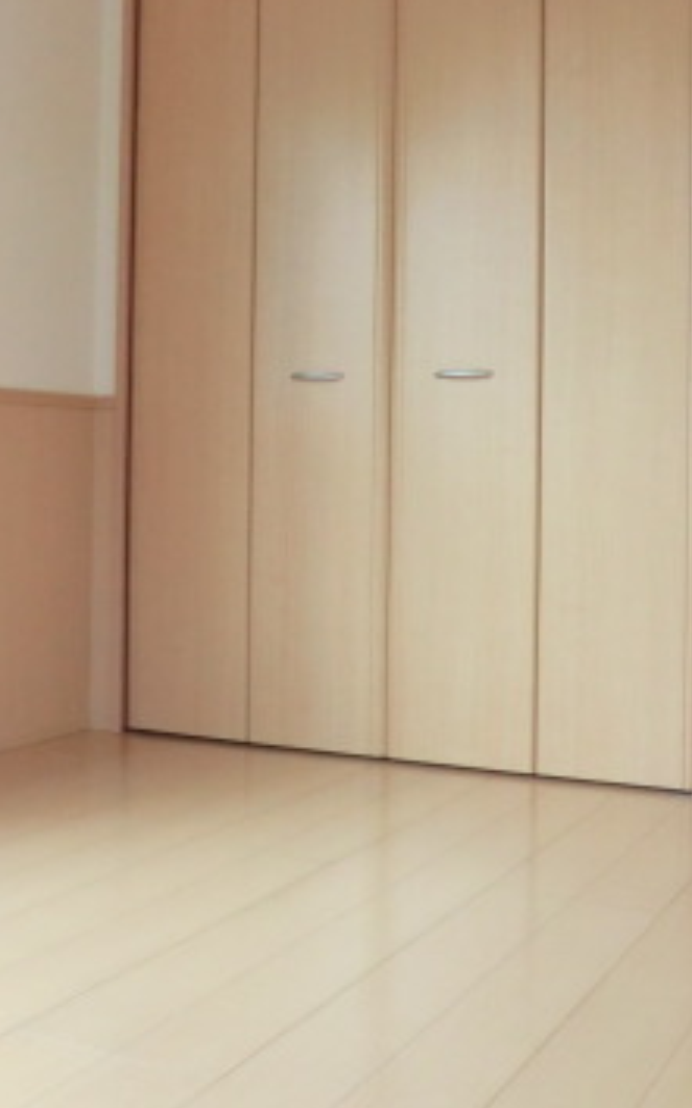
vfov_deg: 43.3
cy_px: 457
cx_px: 294
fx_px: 1389
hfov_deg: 27.9
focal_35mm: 46
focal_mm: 4.3
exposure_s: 1/50
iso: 400
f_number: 3.2
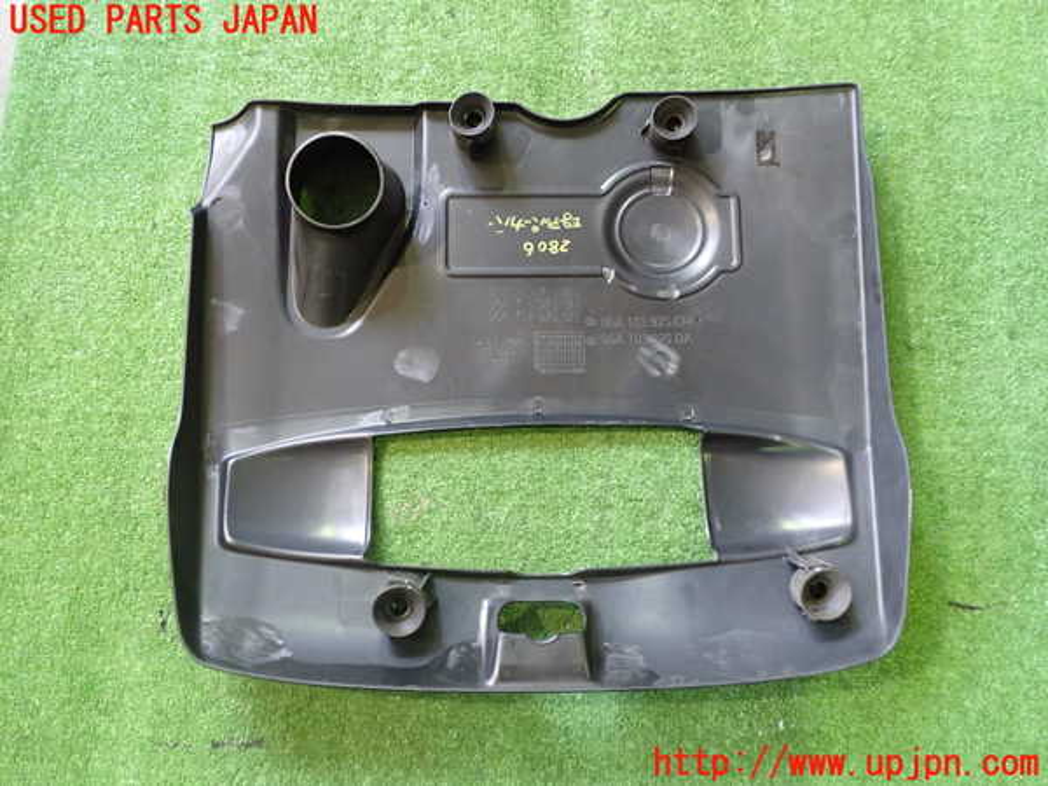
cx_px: 524
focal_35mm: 30
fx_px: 908
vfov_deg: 46.8
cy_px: 393
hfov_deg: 60.0
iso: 640
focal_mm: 5.4
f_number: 2.3
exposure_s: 1/30
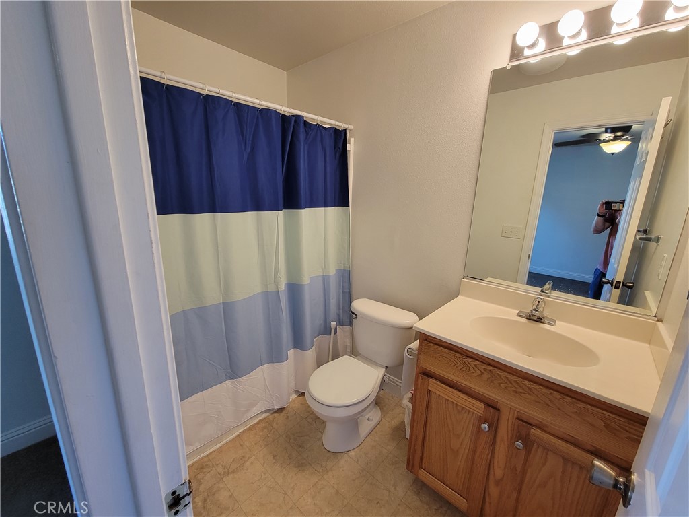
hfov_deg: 106.2
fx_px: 259
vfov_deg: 89.9
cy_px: 258
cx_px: 344
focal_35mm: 13
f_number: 2.2
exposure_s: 1/60
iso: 250
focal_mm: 2.2
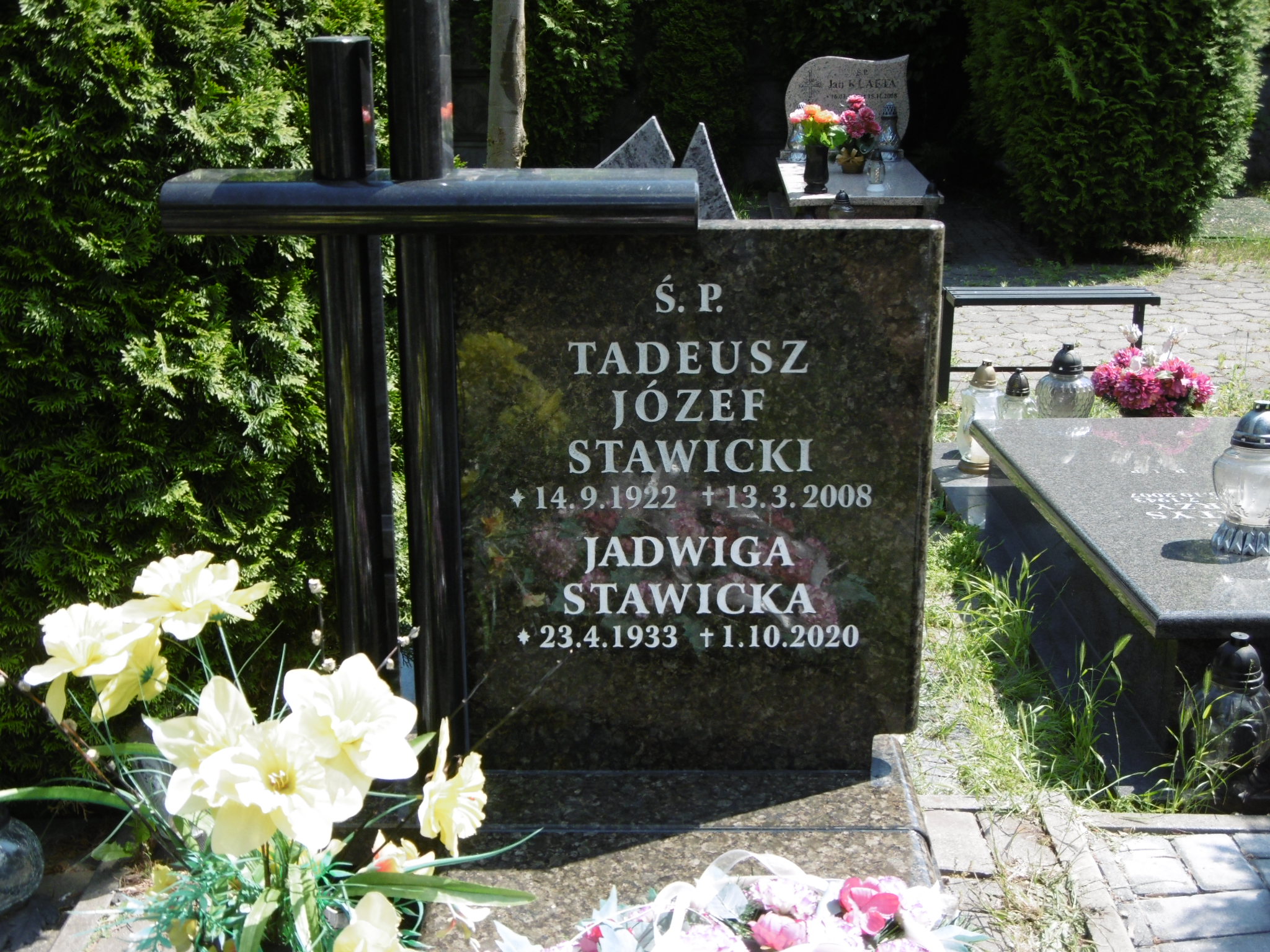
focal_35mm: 43
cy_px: 476
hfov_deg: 43.9
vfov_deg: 33.6
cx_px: 635
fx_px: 1578
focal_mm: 7.7
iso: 100
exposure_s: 1/320
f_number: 3.8
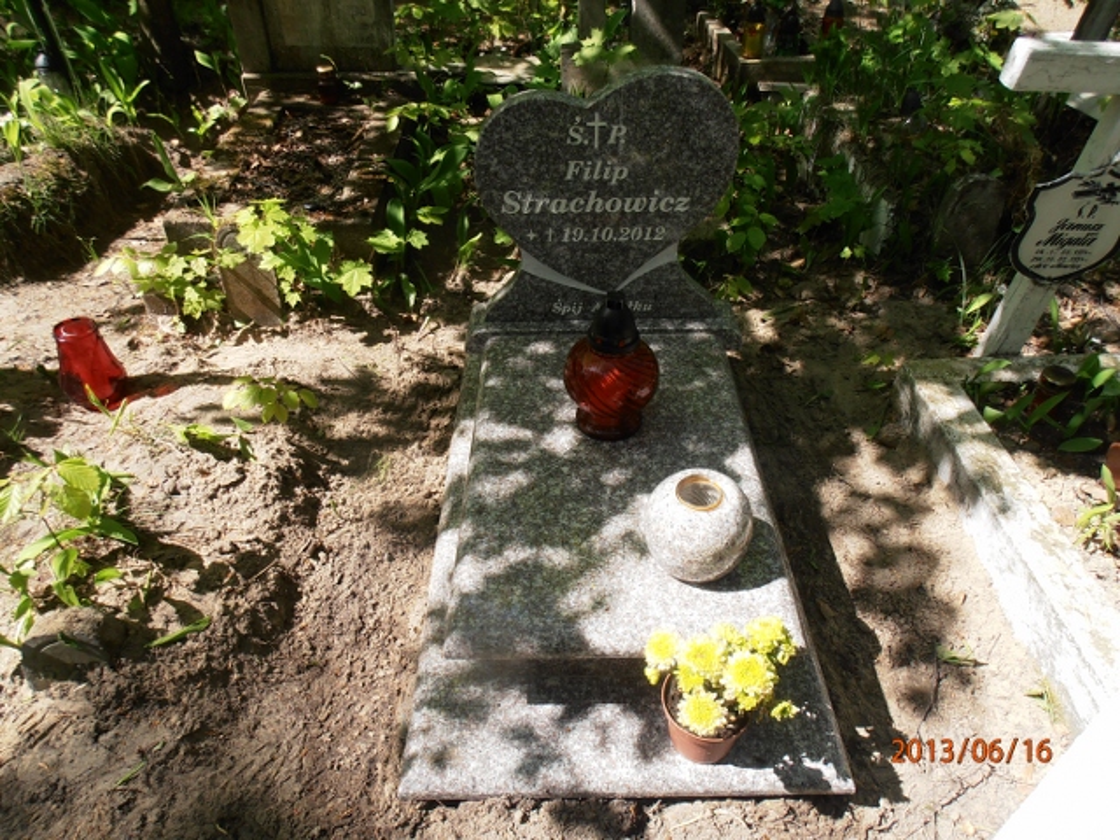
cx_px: 560
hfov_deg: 71.6
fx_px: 777
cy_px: 420
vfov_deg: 56.8
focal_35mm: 24
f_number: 7.9
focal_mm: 4.2
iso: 80
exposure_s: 1/60
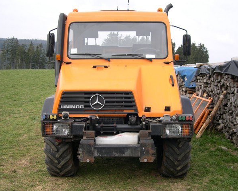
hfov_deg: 45.8
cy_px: 95
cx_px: 124
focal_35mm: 40
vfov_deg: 37.4
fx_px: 282
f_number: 2.8
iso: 100
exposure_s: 1/542
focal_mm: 8
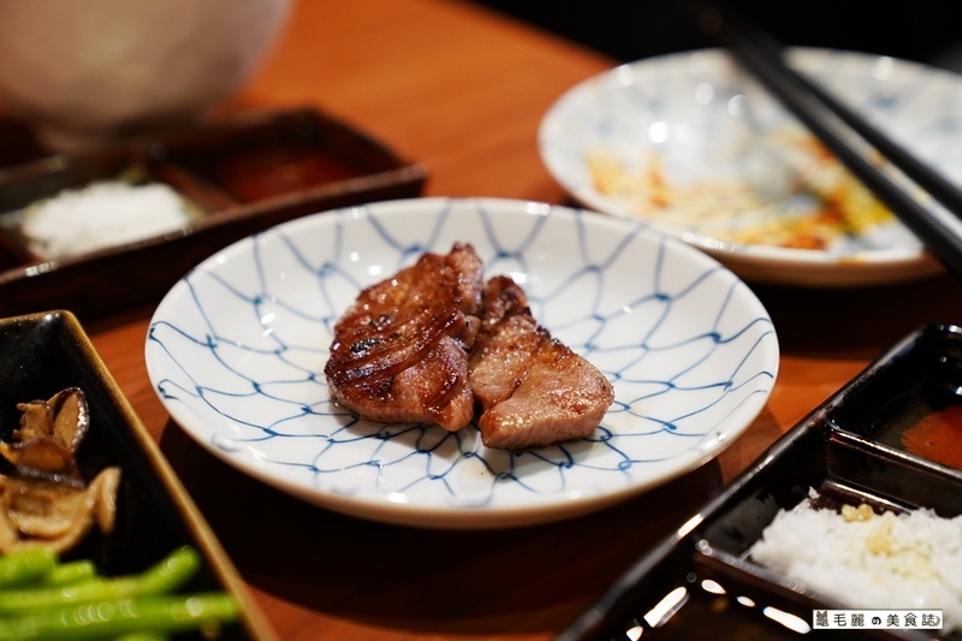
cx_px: 481
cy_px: 320
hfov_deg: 28.8
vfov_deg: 19.4
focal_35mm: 70
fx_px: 1870
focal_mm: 70
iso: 2000
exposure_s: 1/80
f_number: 4
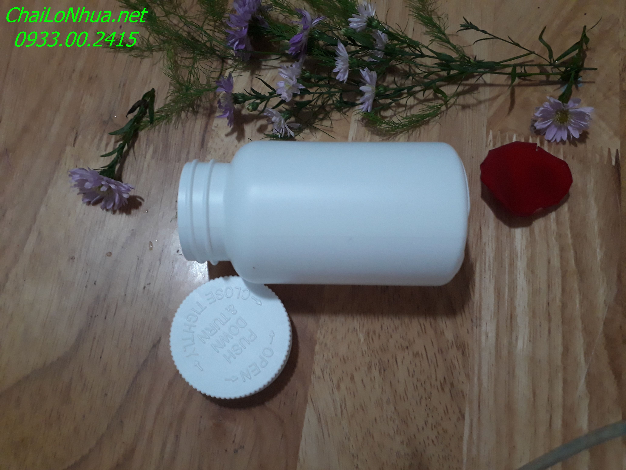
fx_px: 488
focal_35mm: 27
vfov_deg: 51.4
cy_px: 235
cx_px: 313
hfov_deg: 65.3
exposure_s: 1/33
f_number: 1.9
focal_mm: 3.6
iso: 200
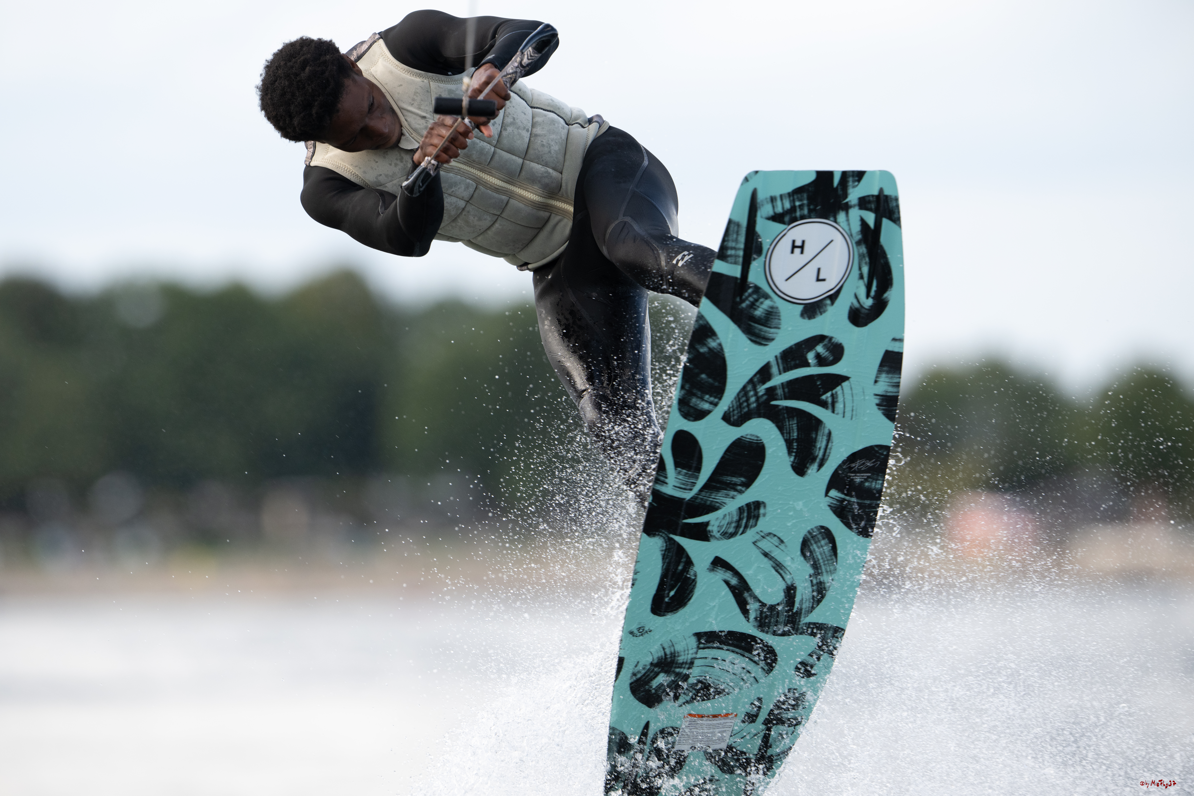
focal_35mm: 400
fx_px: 13266
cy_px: 398
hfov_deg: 5.2
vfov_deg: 3.4
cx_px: 597
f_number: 4.5
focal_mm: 400
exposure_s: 1/2000
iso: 640
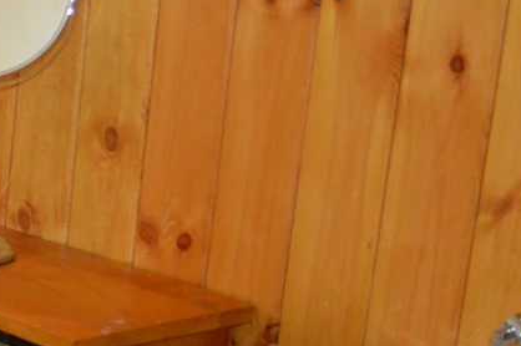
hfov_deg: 13.8
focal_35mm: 124
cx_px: -557
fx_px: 1793
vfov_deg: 11.0
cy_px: 167
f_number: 4
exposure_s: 1/60
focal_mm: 18
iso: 400
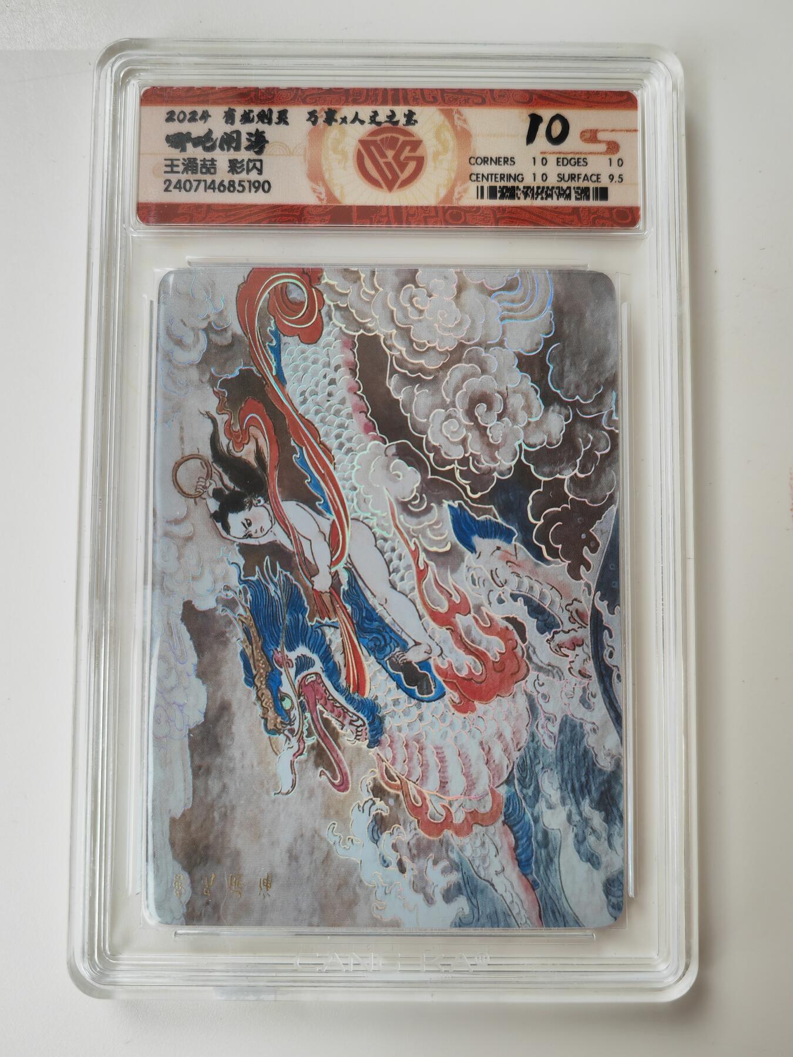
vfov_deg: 65.3
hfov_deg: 51.4
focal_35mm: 27
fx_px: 825
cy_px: 528
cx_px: 396
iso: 50
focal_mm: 5.53
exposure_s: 1/150
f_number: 1.8
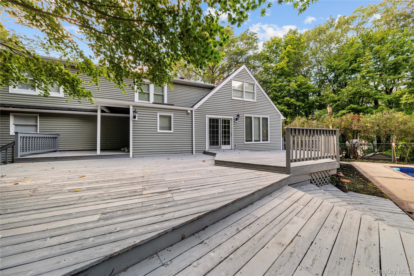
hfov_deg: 112.6
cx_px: 207
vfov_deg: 90.0
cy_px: 138
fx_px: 138
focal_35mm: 12
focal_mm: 12
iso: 100
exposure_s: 1/1.25
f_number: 11
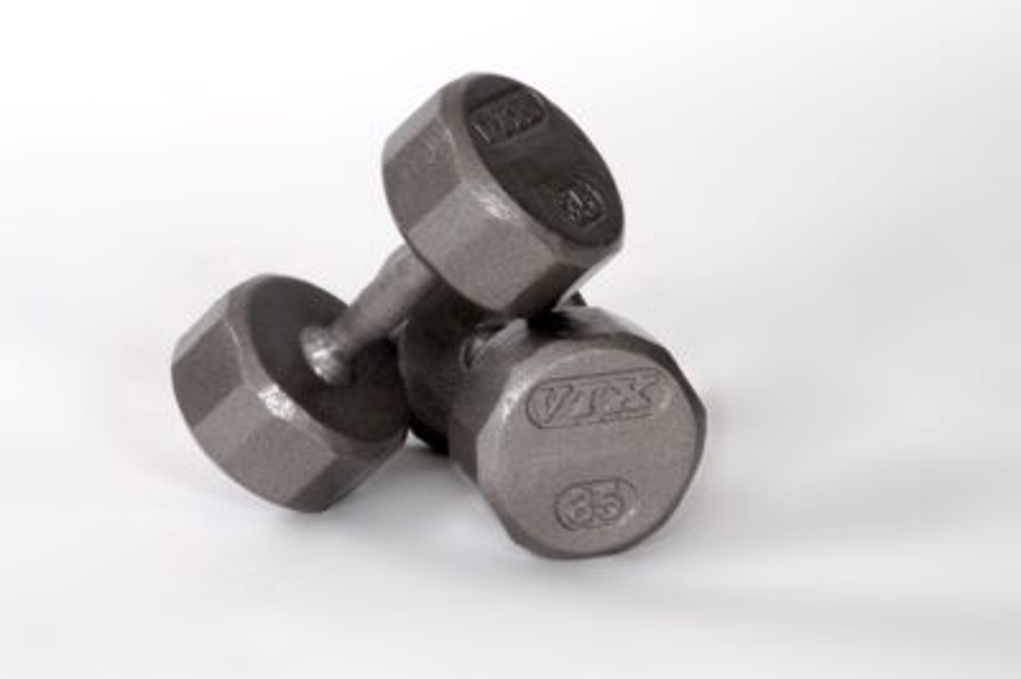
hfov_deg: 15.2
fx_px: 3826
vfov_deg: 10.1
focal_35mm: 135
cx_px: 510
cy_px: 340
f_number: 22
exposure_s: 1/125
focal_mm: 90
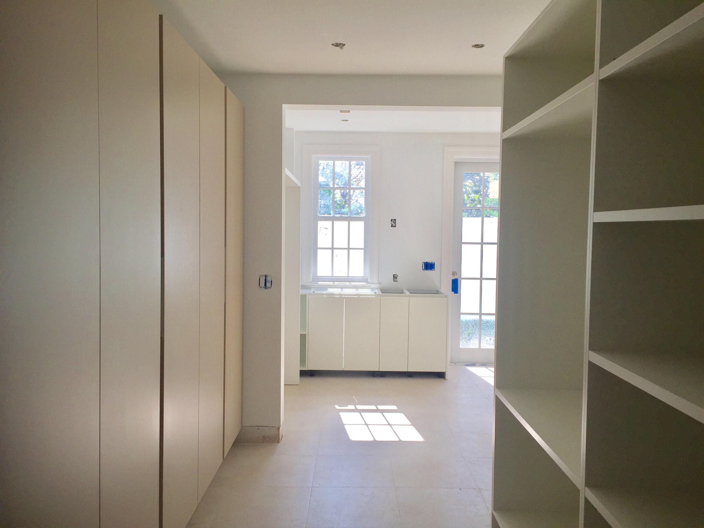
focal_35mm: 29
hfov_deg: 61.7
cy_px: 264
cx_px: 352
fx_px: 590
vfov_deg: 48.2
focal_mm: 4.15
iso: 32
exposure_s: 1/253
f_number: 2.2
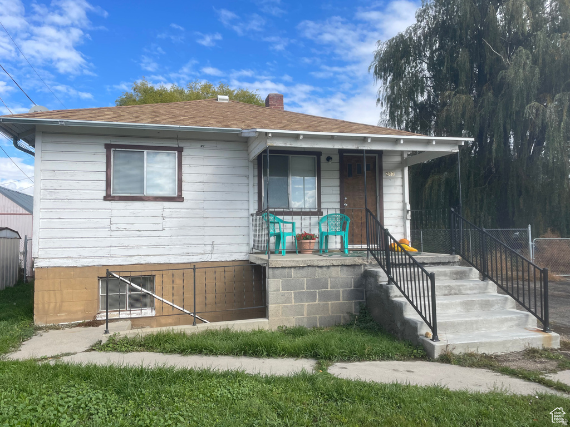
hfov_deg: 67.3
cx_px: 285
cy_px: 214
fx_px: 428
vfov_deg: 53.1
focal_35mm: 26
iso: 32
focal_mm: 4.2
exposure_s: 1/2398
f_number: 1.6
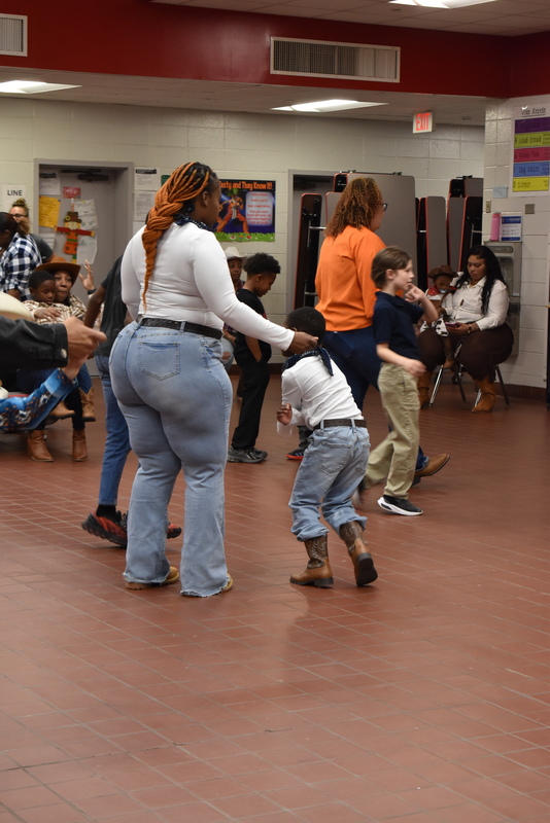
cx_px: 275
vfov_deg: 28.1
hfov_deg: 18.9
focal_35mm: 72
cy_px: 412
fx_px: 1648
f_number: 7.1
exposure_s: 1/80
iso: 1400
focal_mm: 48
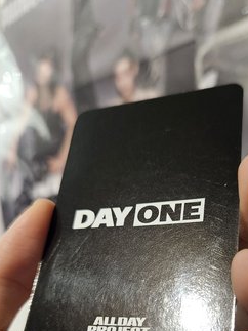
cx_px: 163
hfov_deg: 37.3
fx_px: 363
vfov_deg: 46.9
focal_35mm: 38
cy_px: 256
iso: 1000
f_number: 1.8
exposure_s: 1/120
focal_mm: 5.4
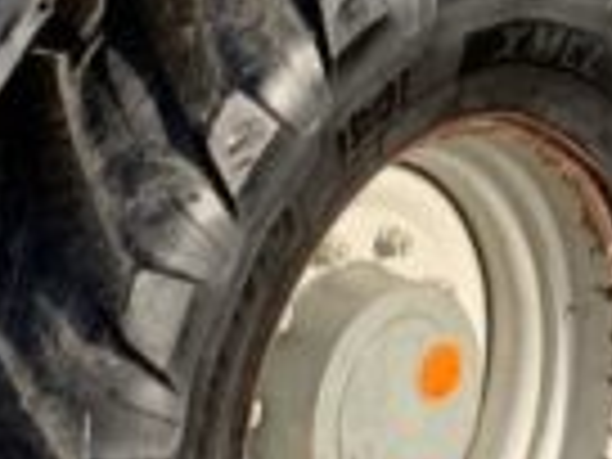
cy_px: -184
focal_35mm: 219
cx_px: 387
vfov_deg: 6.7
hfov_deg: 9.0
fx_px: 3872
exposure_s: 1/869
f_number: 1.8
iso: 16
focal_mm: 3
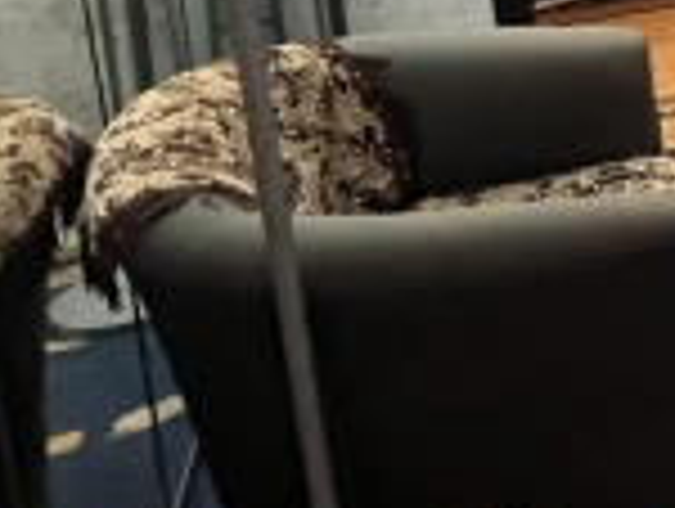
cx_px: 1184
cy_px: -171
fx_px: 1055
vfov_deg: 23.6
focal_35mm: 54
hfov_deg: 22.6
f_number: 1.8
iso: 800
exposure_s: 1/50
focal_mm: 1.57
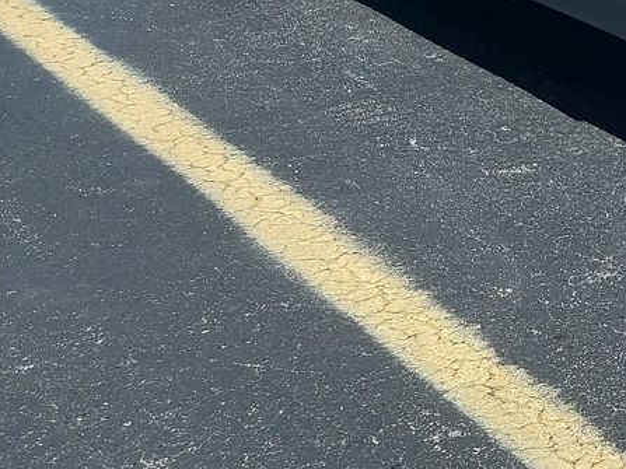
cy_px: -57
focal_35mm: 86
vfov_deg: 16.6
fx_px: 1555
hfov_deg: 18.2
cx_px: 1109
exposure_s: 1/1016
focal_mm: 6.7
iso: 50
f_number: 1.8
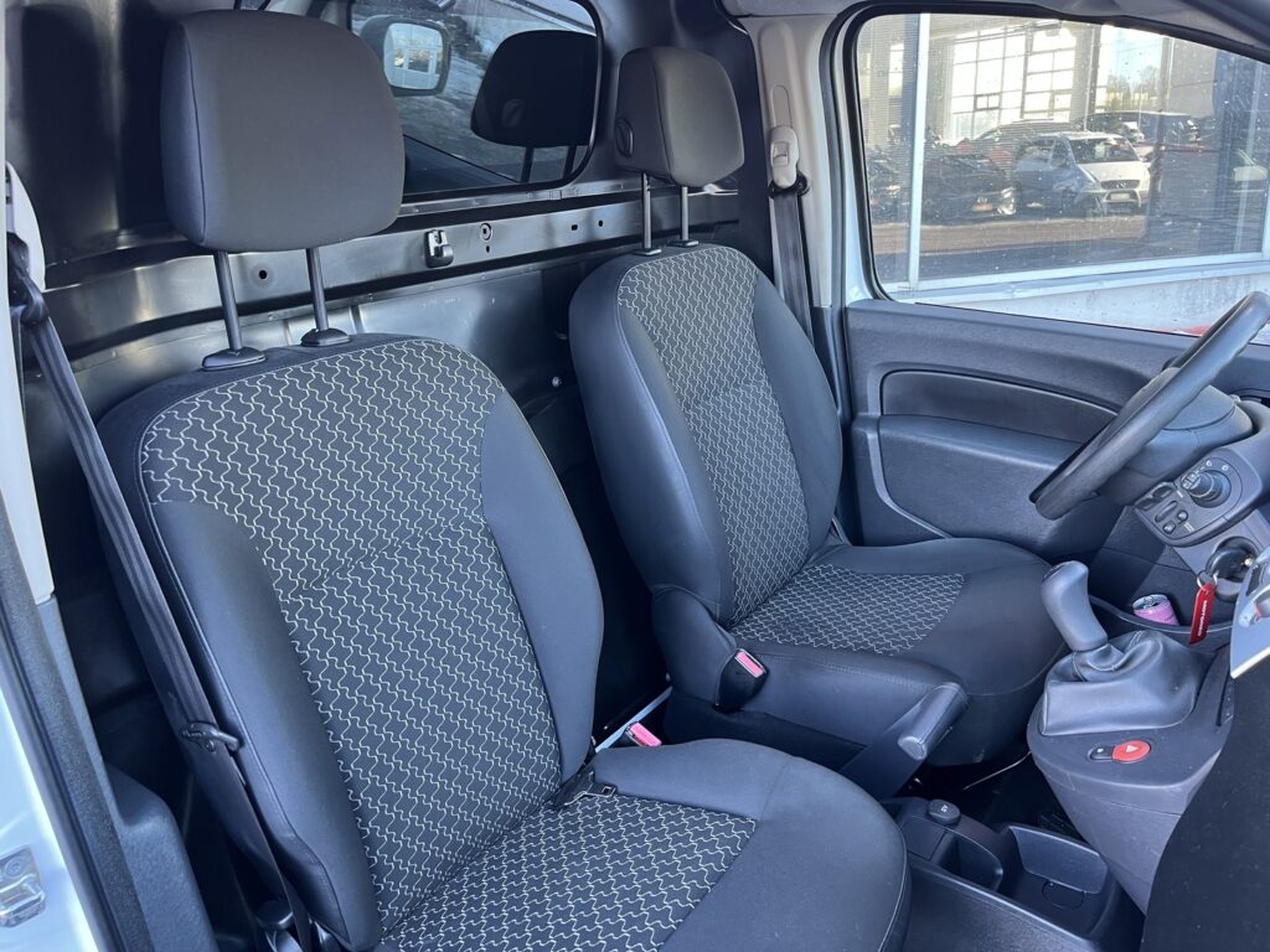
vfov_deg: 53.1
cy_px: 476
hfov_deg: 67.3
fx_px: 954
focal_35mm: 26
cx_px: 635
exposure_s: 1/64
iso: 125
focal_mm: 5.1
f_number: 1.6
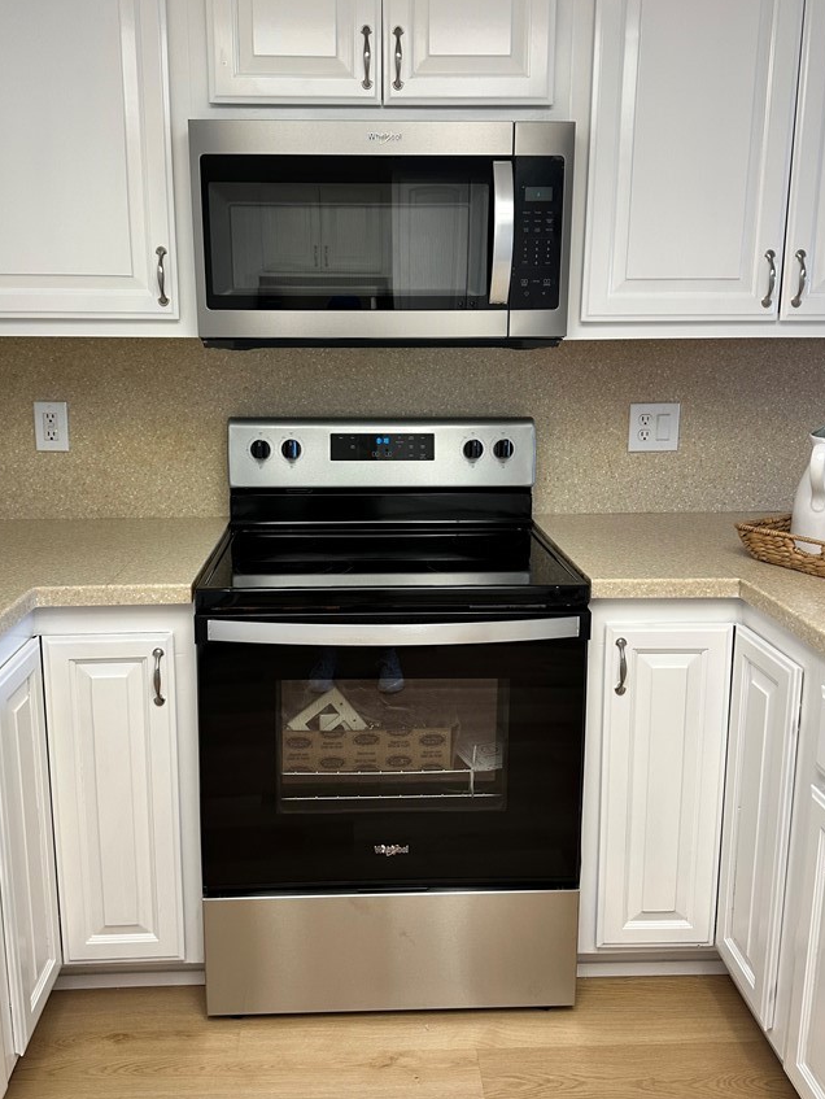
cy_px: 502
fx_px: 921
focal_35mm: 29
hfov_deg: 48.2
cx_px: 385
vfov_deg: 61.5
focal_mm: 6.86
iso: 125
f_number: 1.78
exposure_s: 1/60
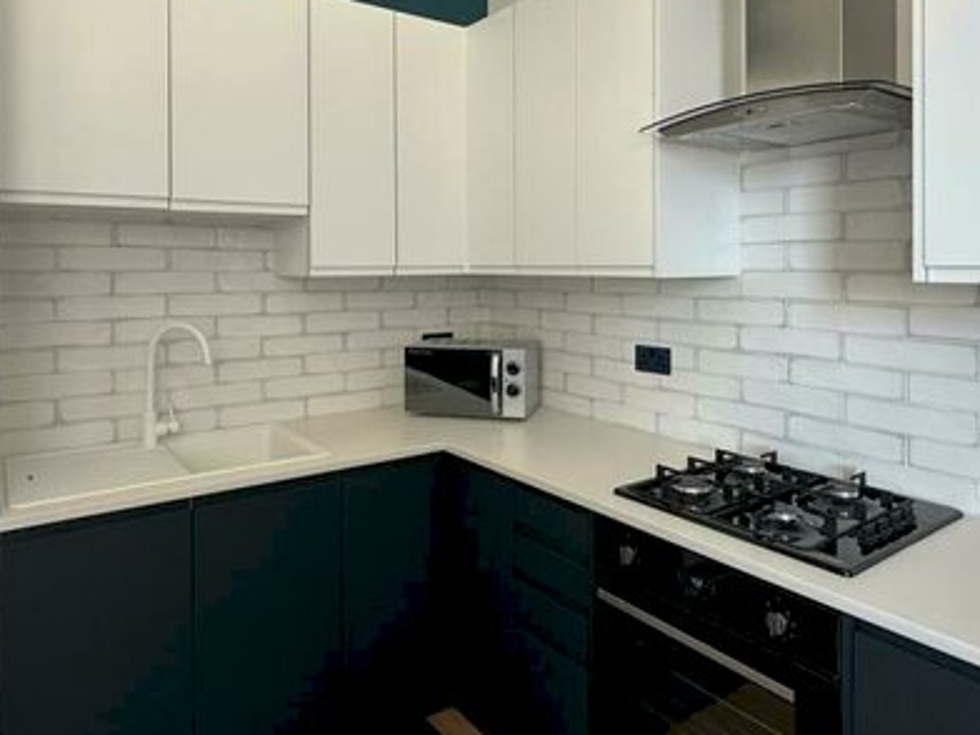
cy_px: 269
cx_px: 505
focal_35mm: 25
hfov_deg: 69.4
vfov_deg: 54.2
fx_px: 708
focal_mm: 2.22
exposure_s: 1/99
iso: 160
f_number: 2.2
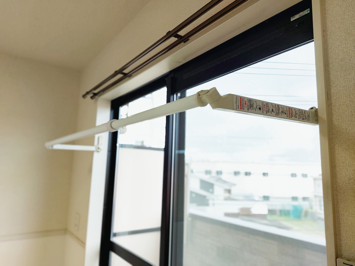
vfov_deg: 56.8
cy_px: 133
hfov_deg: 71.6
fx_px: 246
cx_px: 178
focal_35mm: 24
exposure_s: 1/120
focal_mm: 5.23
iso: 32
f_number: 1.8
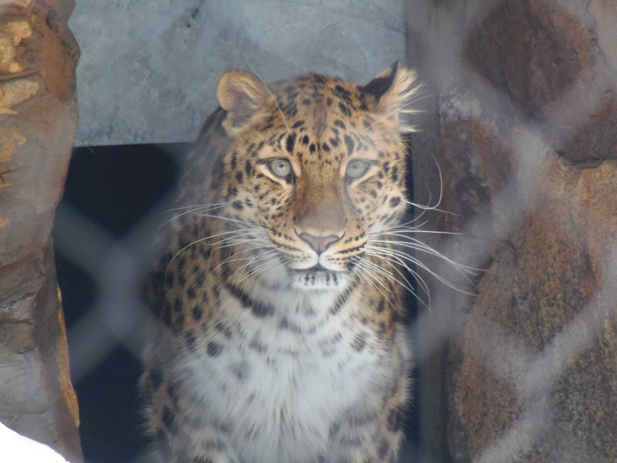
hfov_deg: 2.3
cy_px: 232
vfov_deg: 1.7
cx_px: 308
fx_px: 15400
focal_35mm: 864
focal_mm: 154.8
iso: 400
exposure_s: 1/100
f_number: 5.7
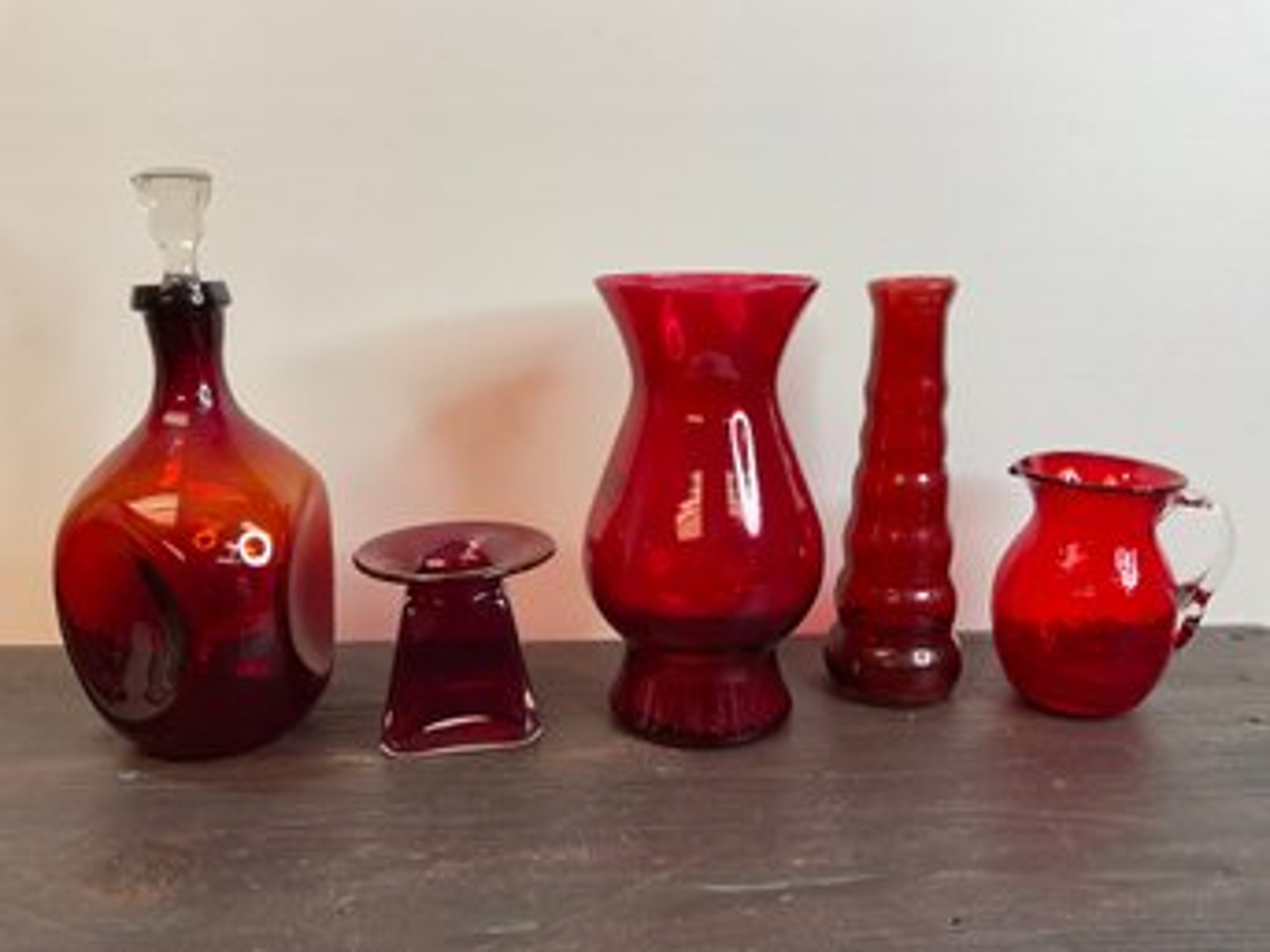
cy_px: 476
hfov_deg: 61.7
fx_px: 1064
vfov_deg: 48.2
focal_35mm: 29
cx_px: 635
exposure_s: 1/122
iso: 40
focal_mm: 3
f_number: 1.8
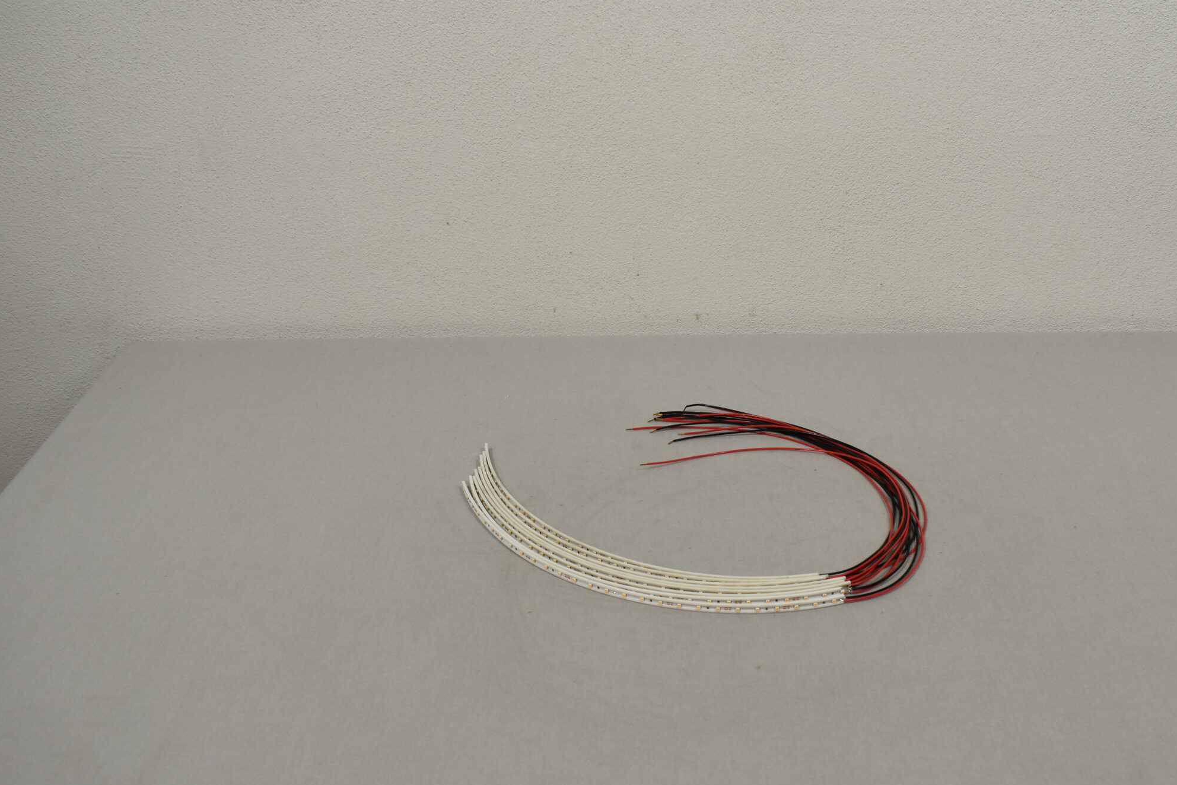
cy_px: 426
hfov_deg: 47.5
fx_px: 1329
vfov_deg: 32.9
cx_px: 700
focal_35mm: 41
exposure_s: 1/125
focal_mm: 21
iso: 360
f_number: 5.6
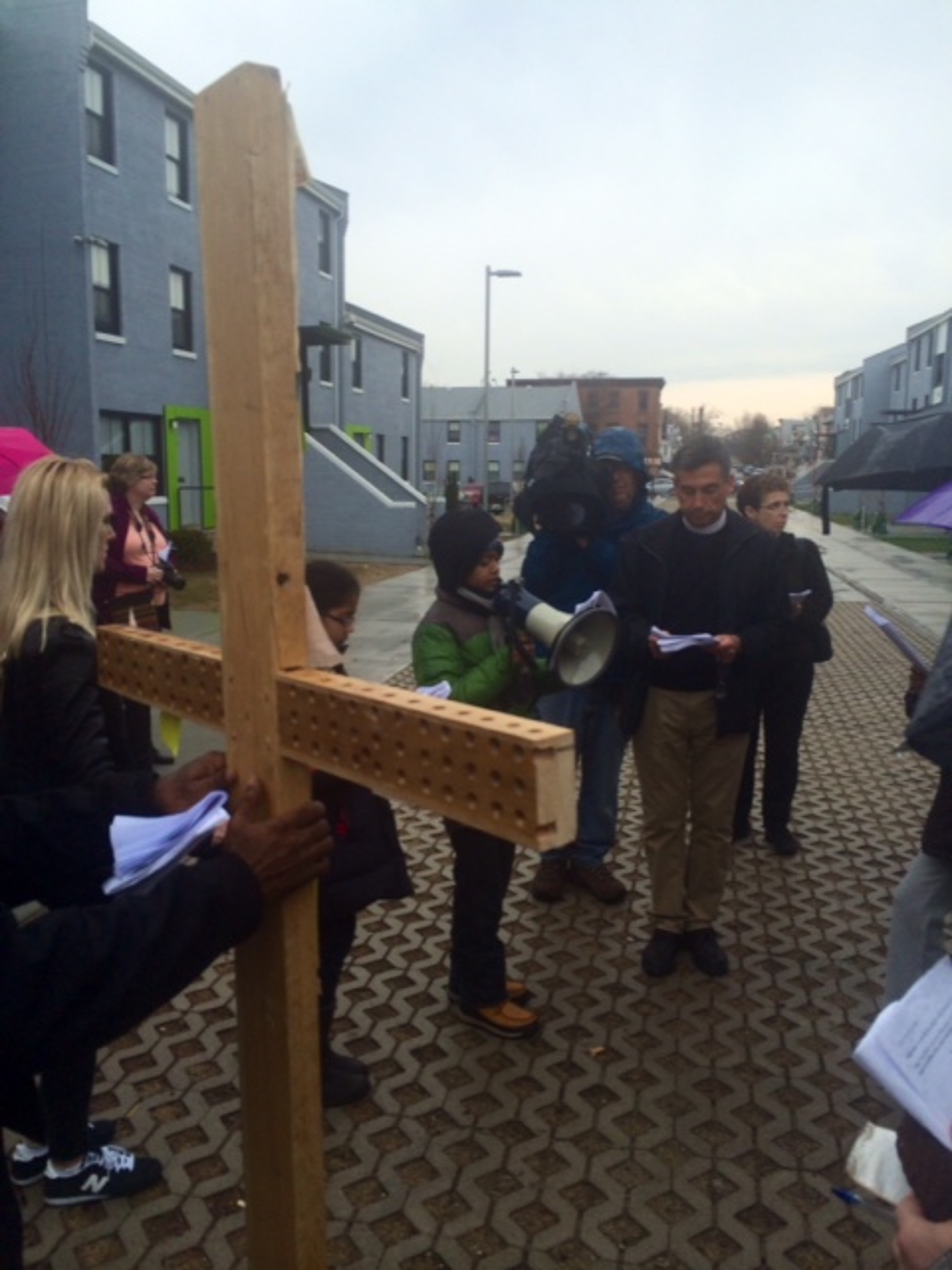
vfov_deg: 60.0
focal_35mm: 30
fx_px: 1100
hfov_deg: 46.8
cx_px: 476
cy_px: 635
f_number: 2.2
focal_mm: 4.12
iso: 32
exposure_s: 1/554
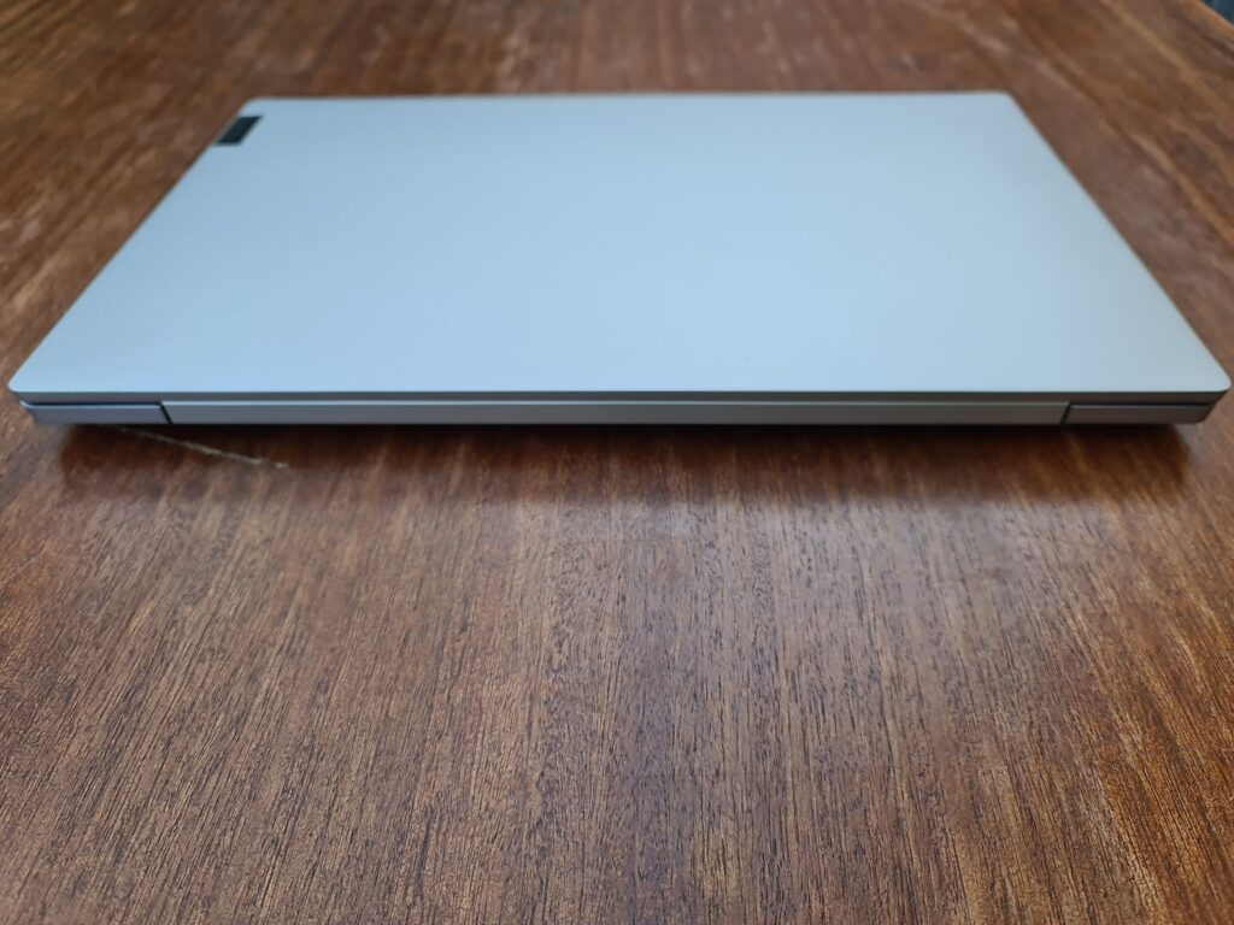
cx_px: 617
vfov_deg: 54.9
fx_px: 891
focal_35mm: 25
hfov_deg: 69.4
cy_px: 462
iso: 64
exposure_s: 1/100
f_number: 1.8
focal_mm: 7
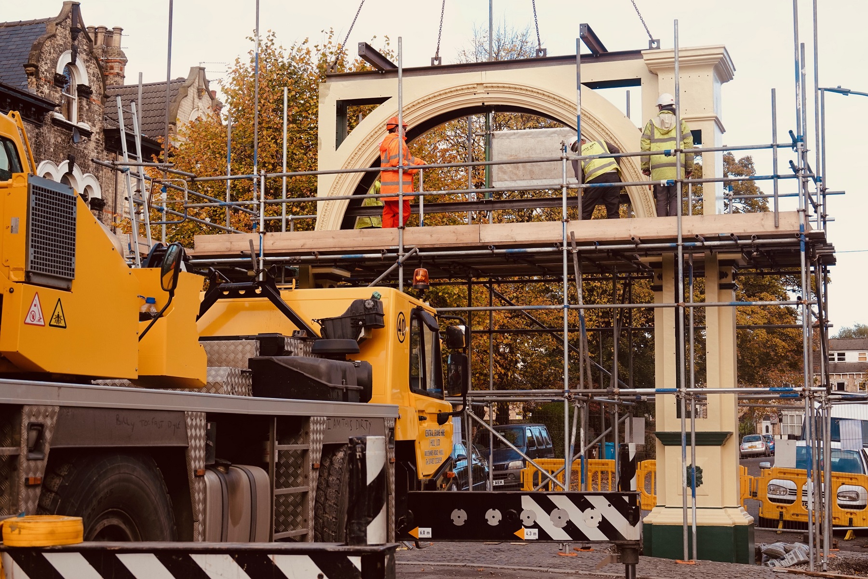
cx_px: 434
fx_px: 1398
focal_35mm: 58
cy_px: 290
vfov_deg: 23.4
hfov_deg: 34.5
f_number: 3.5
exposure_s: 1/250
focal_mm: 21.32
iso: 100
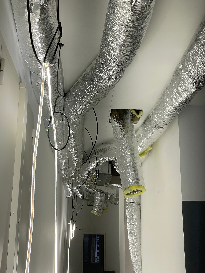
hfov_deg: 28.0
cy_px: 136
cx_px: 102
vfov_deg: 36.8
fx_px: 411
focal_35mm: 52
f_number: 2
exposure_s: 1/100
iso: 64
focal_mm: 6
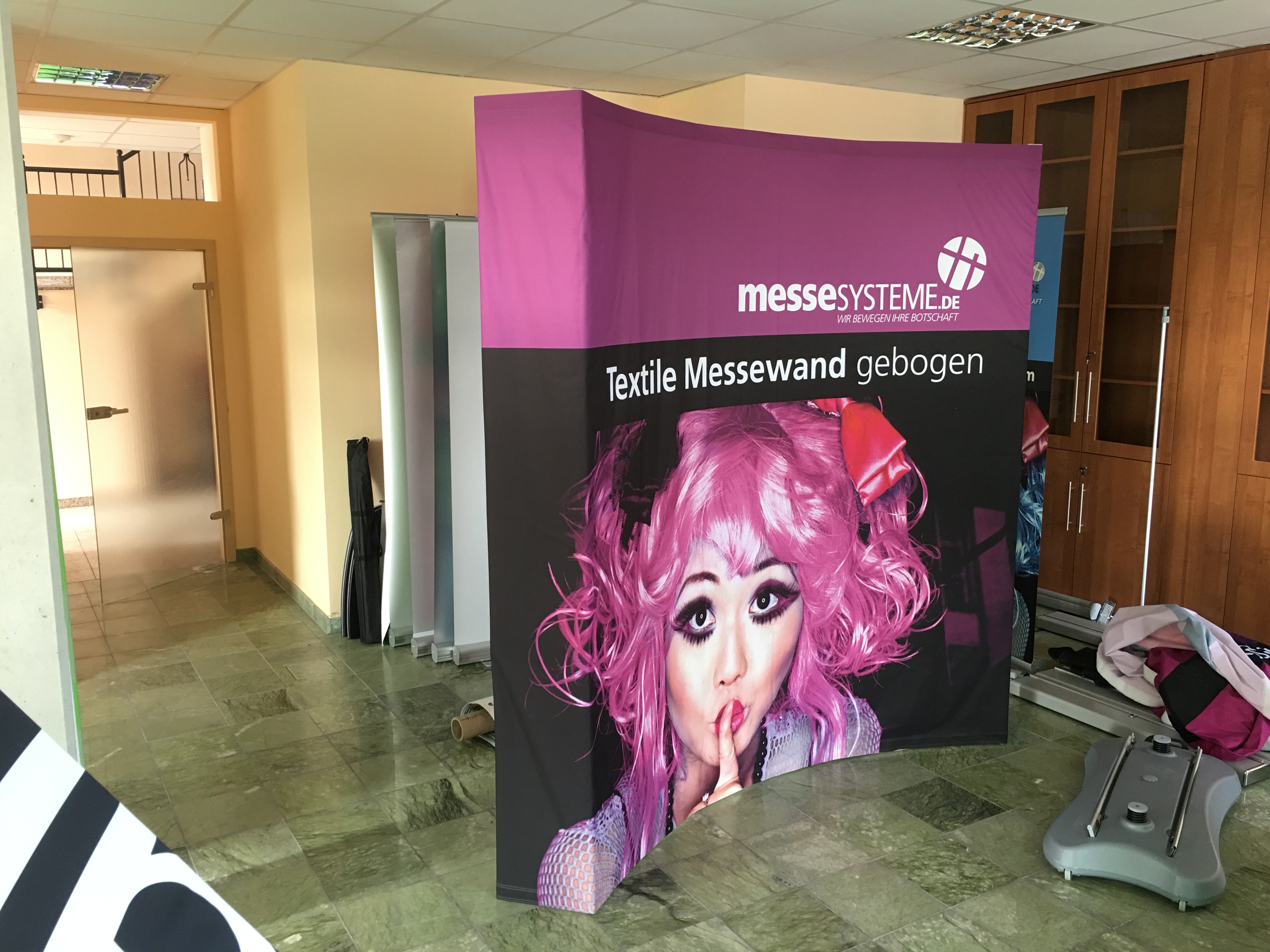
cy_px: 476
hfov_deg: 61.7
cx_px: 635
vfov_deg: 48.2
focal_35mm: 29
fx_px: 1064
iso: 64
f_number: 2.2
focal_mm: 4.15
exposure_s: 1/17
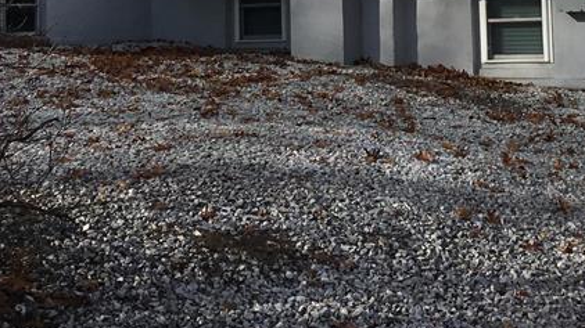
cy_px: -86
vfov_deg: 14.2
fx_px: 1271
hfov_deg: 25.7
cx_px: 421
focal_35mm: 82
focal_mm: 3.3
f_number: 2.4
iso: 25
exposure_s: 1/2717
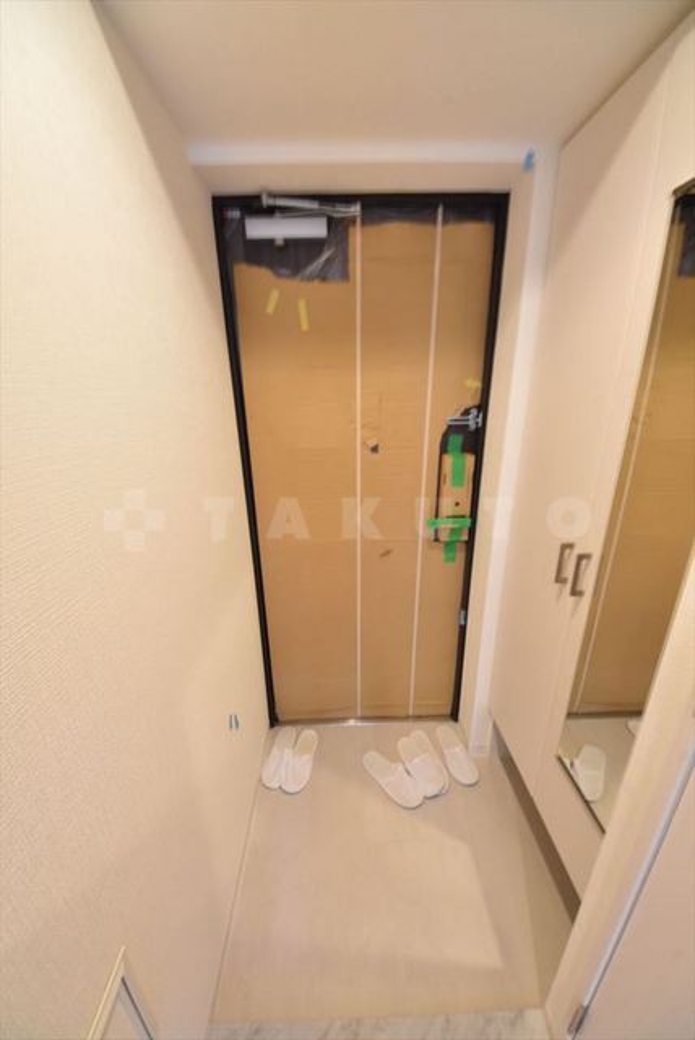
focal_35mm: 12
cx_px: 348
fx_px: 347
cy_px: 520
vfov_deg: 112.6
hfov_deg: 90.1
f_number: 10
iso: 560
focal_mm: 8
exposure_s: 1/4
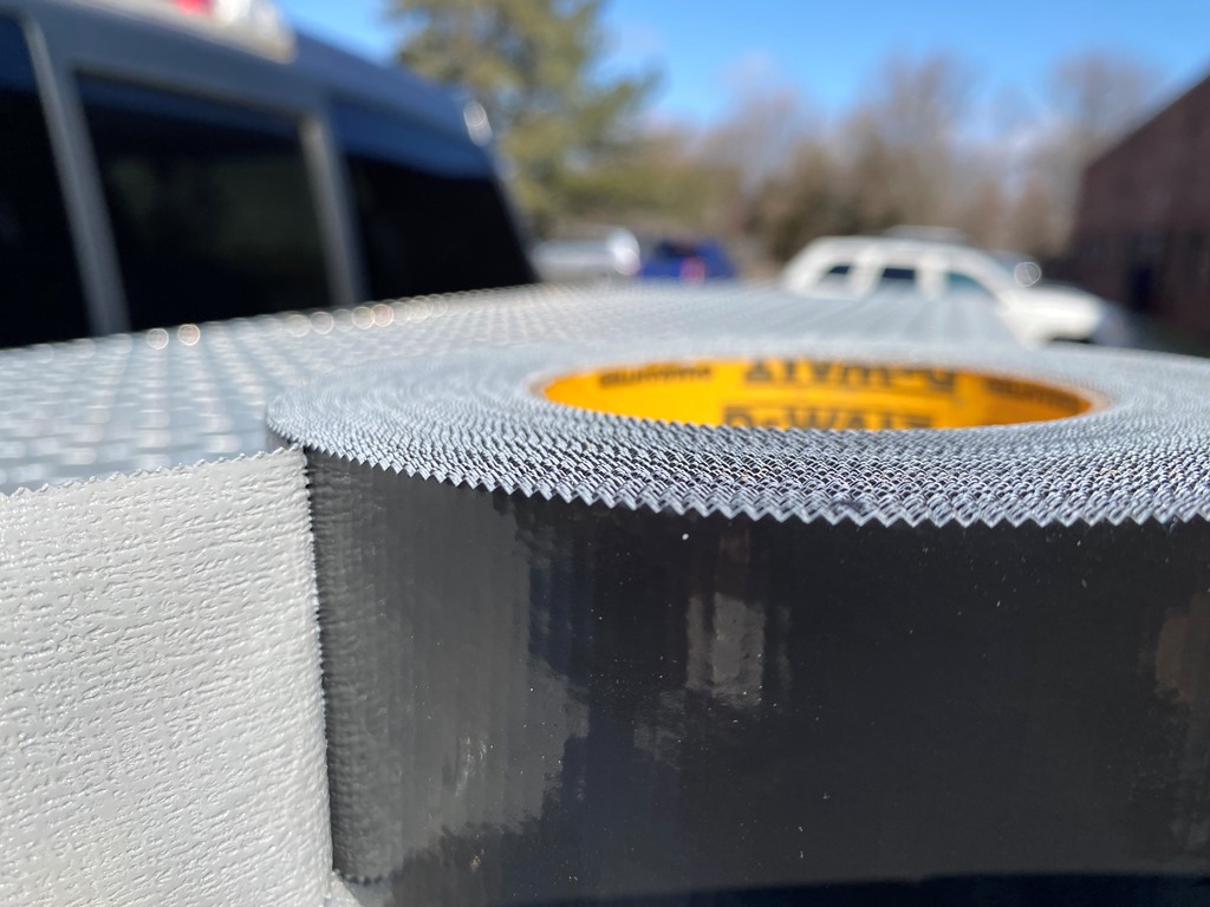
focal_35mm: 26
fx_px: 909
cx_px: 605
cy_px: 454
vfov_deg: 53.1
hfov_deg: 67.3
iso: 32
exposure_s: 1/2755
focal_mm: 4.25
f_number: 1.8
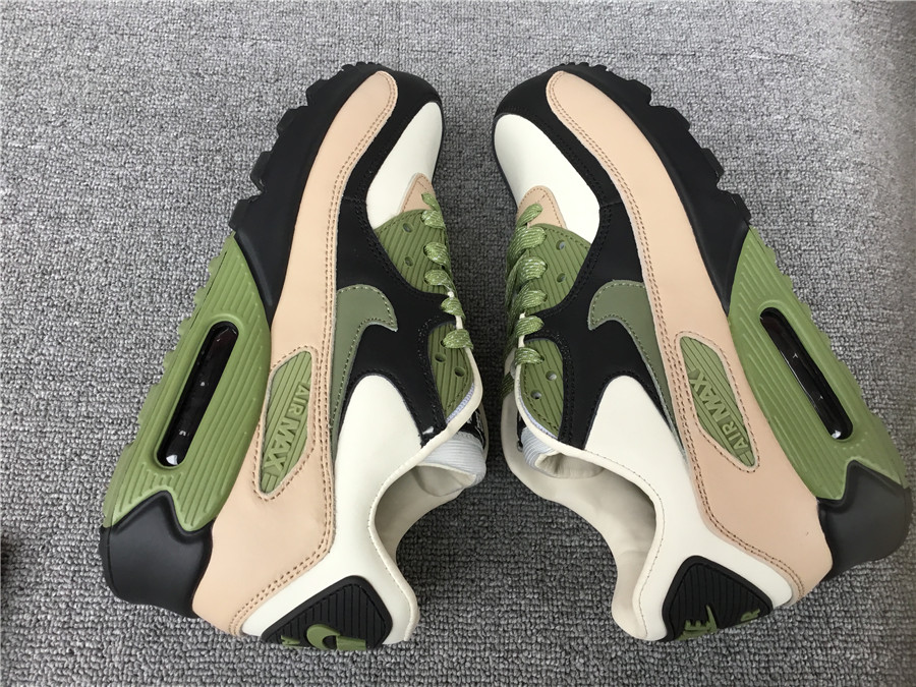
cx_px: 458
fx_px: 820
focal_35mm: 31
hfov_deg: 58.4
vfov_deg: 45.4
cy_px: 344
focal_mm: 3.3
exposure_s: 1/33
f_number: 2.4
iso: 25
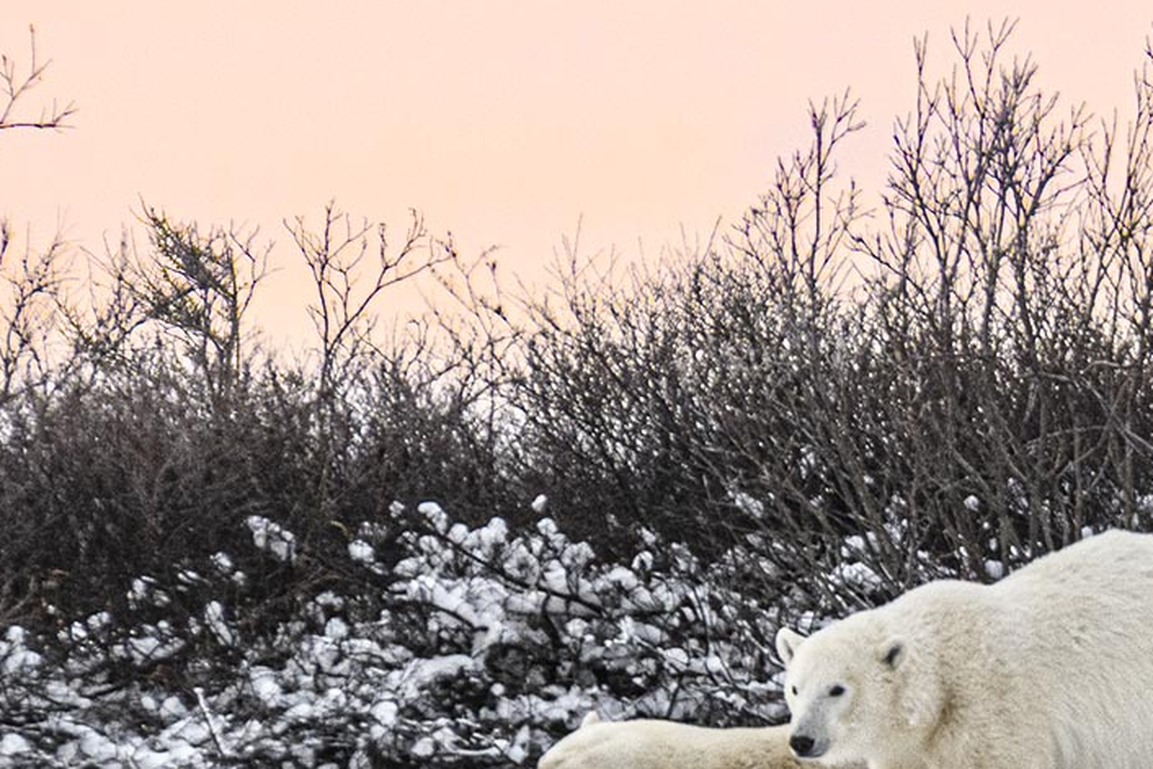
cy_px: 464
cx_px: 668
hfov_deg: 1.3
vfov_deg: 0.9
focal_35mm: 1529
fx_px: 48977
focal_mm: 600
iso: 800
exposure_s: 1/800
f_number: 8
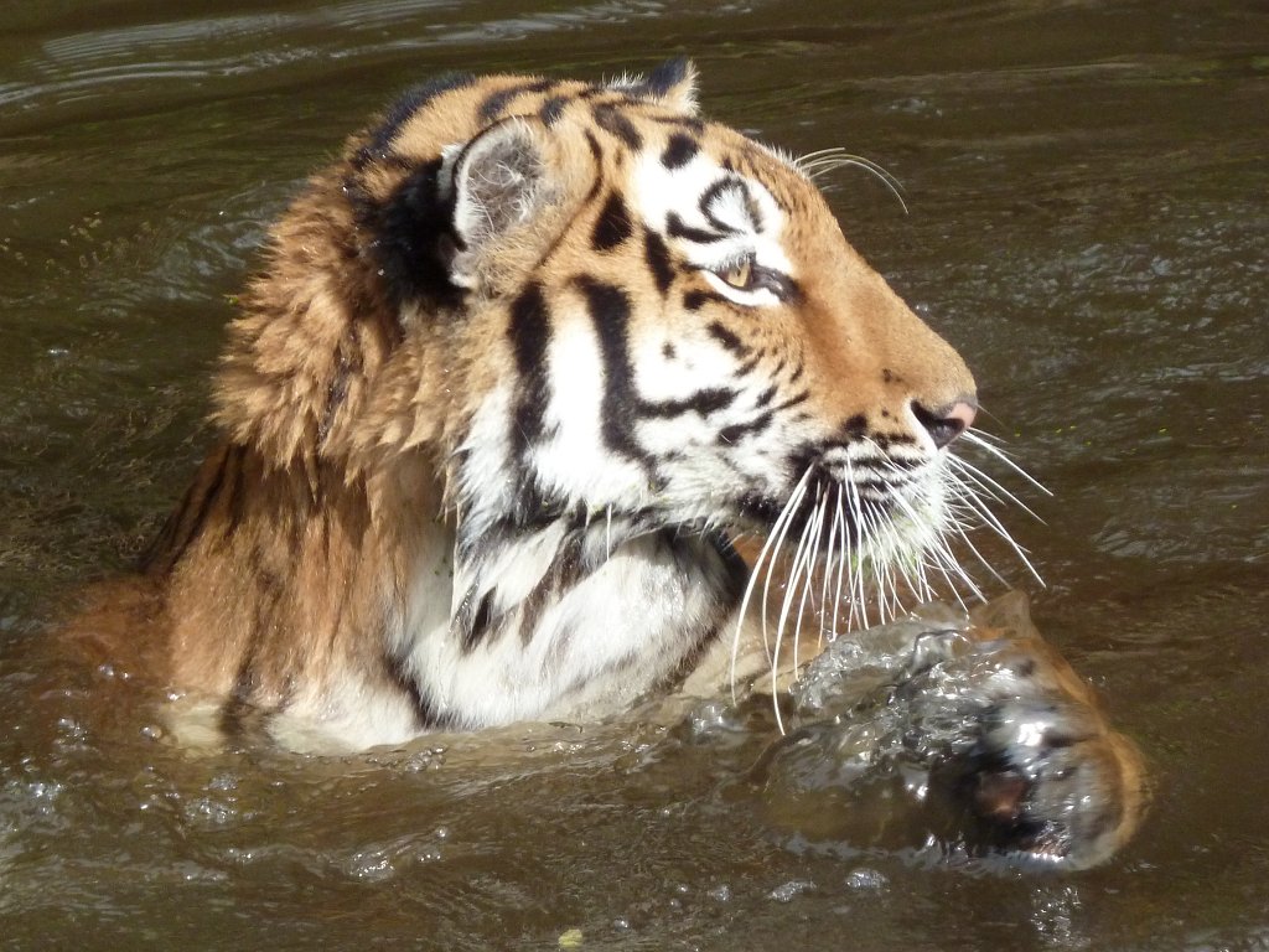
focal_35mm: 196
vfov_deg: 7.6
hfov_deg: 10.1
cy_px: 476
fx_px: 7185
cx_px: 634
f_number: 4.5
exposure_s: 1/500
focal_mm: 32.1
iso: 320
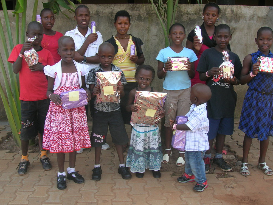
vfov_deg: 40.7
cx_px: 137
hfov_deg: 52.6
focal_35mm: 35
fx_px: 276
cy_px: 103
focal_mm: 5.7
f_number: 4.9
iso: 50
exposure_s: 1/72.8
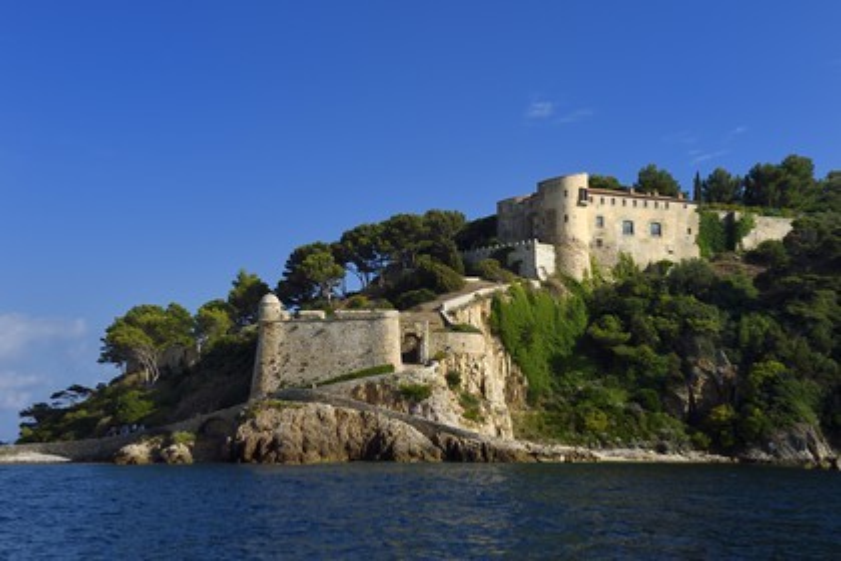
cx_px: 420
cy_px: 280
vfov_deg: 27.0
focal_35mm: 50
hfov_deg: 39.6
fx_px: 1168
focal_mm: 50
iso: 200
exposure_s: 1/400
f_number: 13
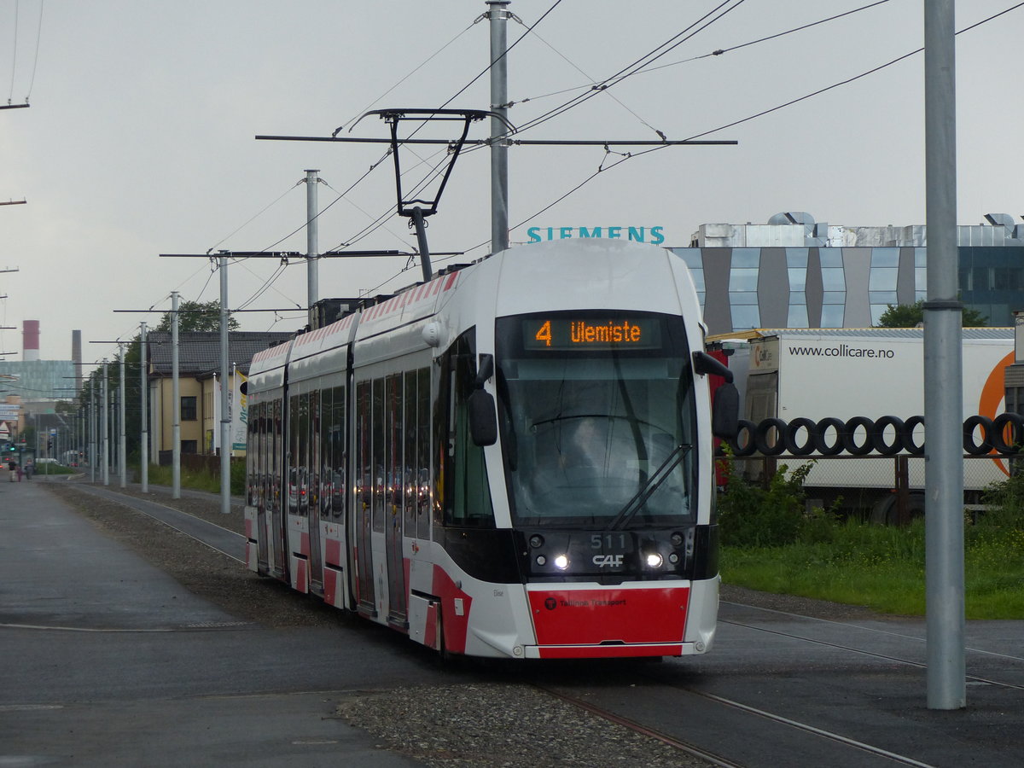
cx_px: 512
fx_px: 3994
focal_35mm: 135
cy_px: 384
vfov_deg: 11.0
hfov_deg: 14.6
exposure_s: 1/500
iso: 200
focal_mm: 24.3
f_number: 2.8
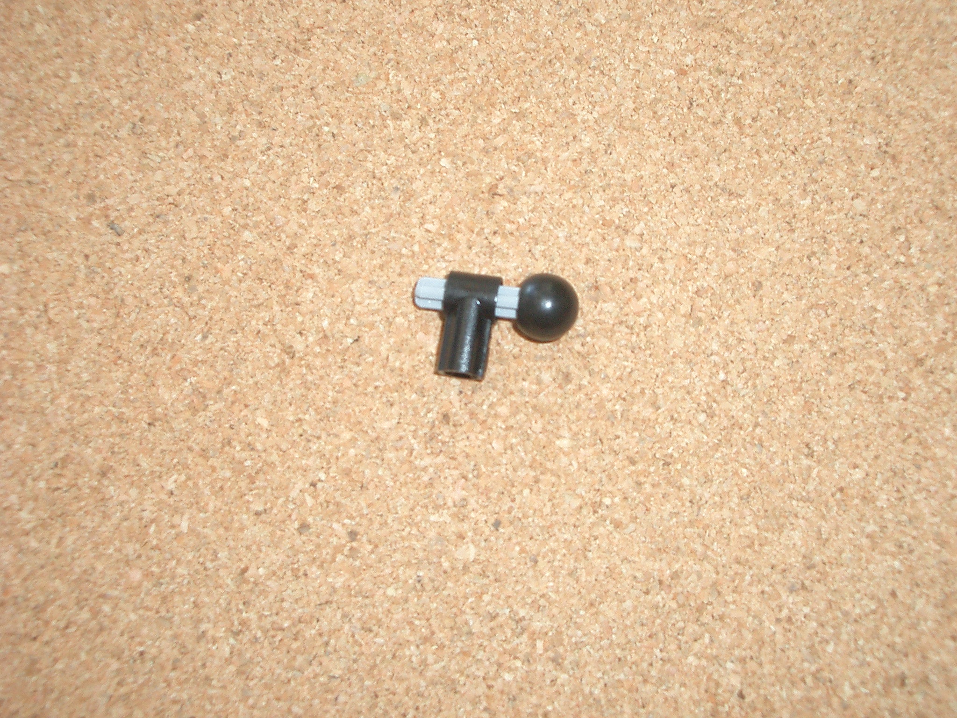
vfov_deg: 29.7
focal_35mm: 49
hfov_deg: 38.9
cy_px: 359
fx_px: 1355
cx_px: 478
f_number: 3.1
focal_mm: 8.2
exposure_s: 1/40
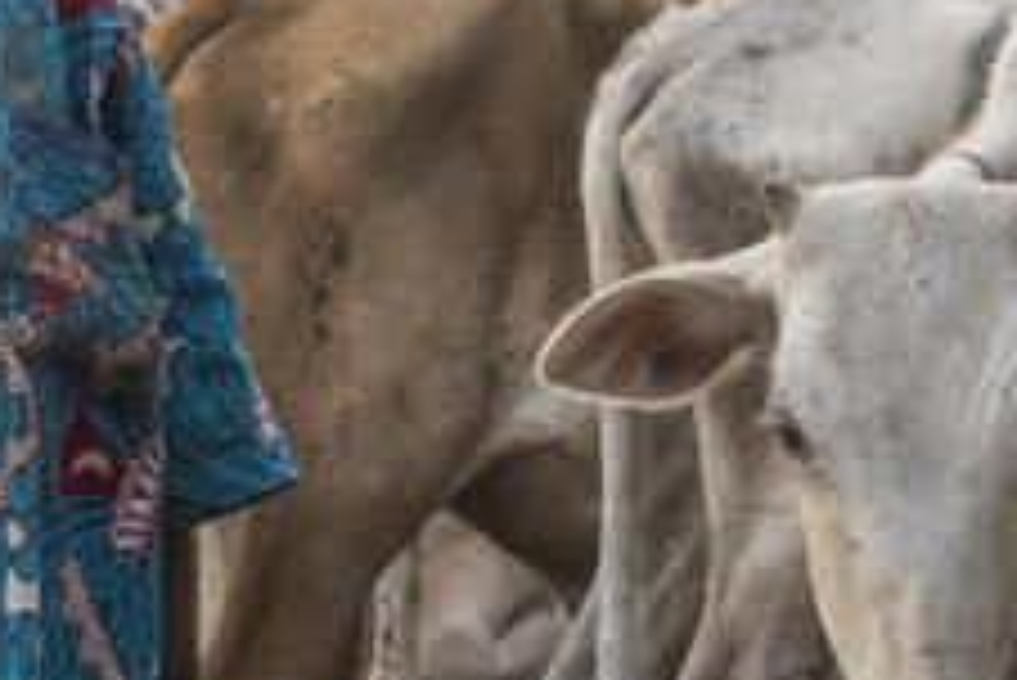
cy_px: 317
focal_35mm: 255
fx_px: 7208
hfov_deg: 8.1
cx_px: 369
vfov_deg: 5.4
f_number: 18
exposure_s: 1/125
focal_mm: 48
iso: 2000
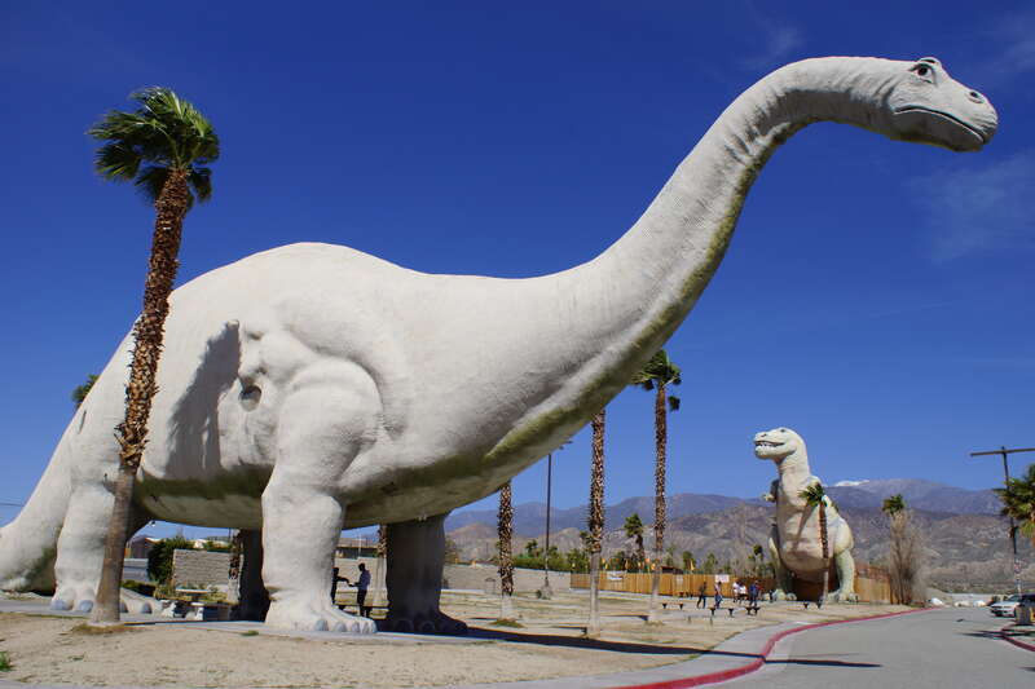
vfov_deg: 43.6
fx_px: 862
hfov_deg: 61.9
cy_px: 344
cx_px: 518
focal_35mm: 30
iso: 100
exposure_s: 1/320
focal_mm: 20
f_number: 13
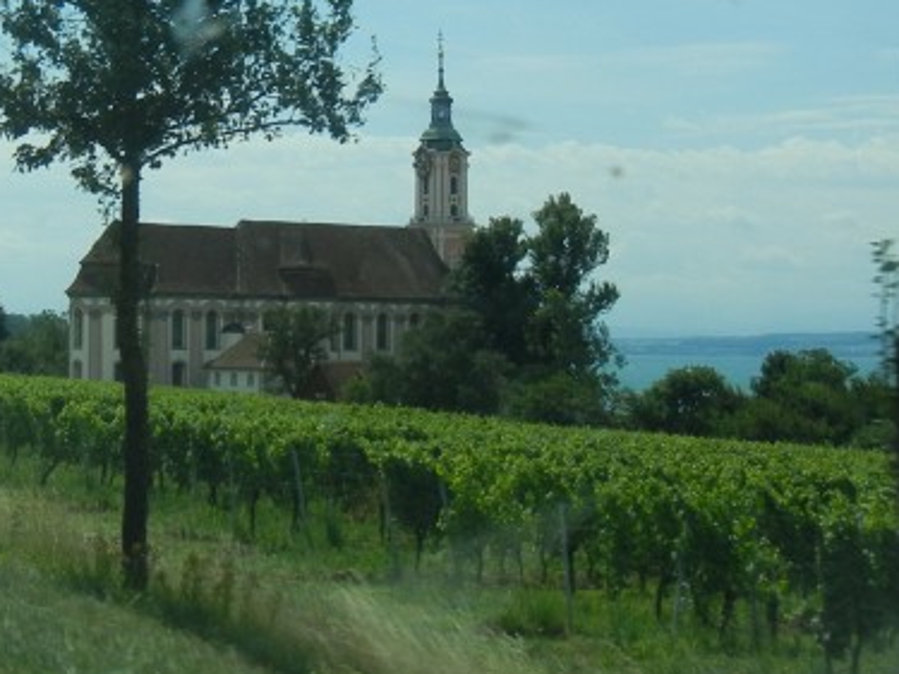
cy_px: 245
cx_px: 295
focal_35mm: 82
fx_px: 2129
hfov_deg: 23.7
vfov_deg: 17.9
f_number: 7
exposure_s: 1/600
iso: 160
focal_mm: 5.4
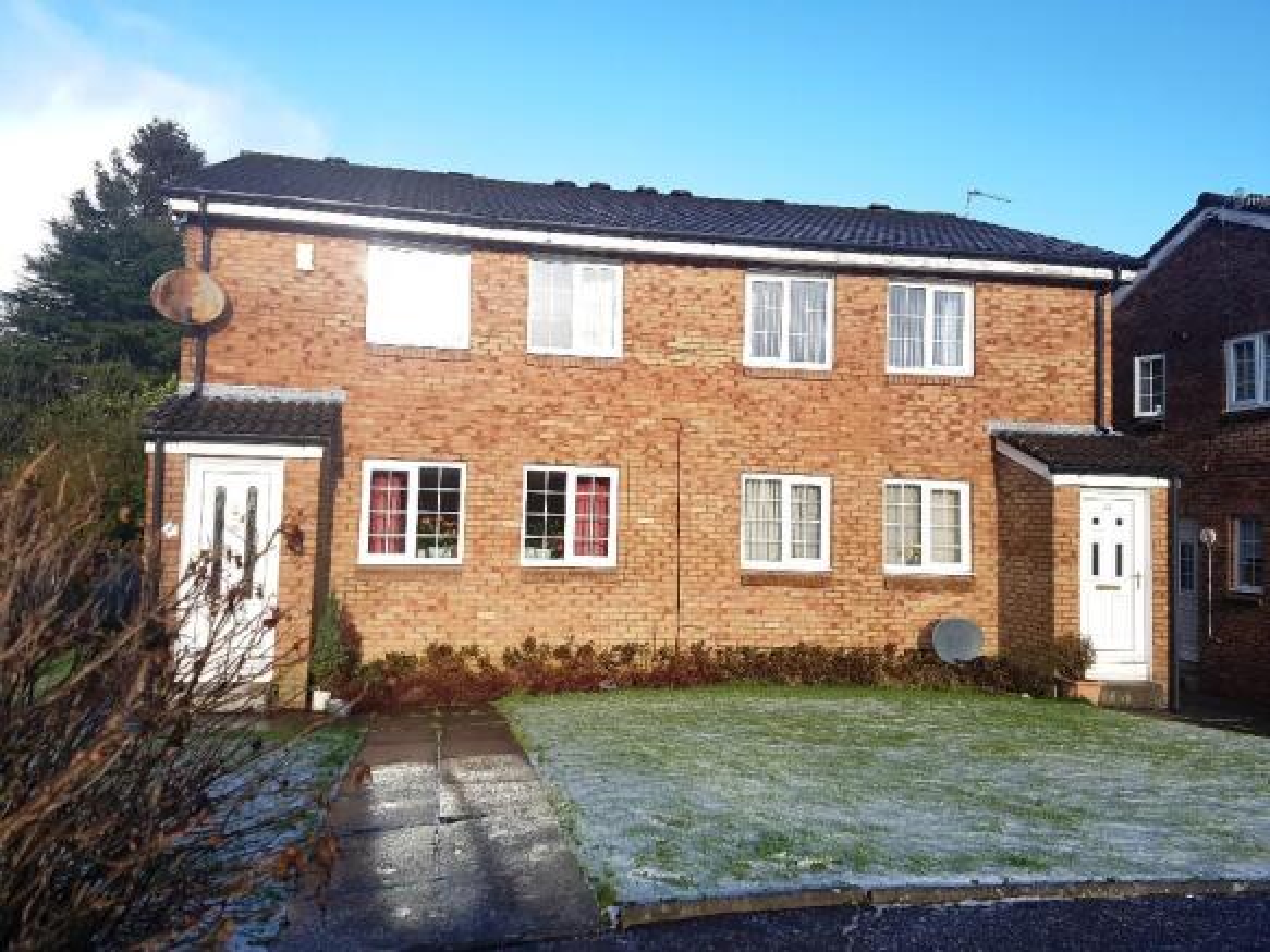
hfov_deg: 67.3
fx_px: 954
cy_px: 476
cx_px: 635
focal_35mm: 26
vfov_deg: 53.0
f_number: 1.7
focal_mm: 4.2
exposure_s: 1/918
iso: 50
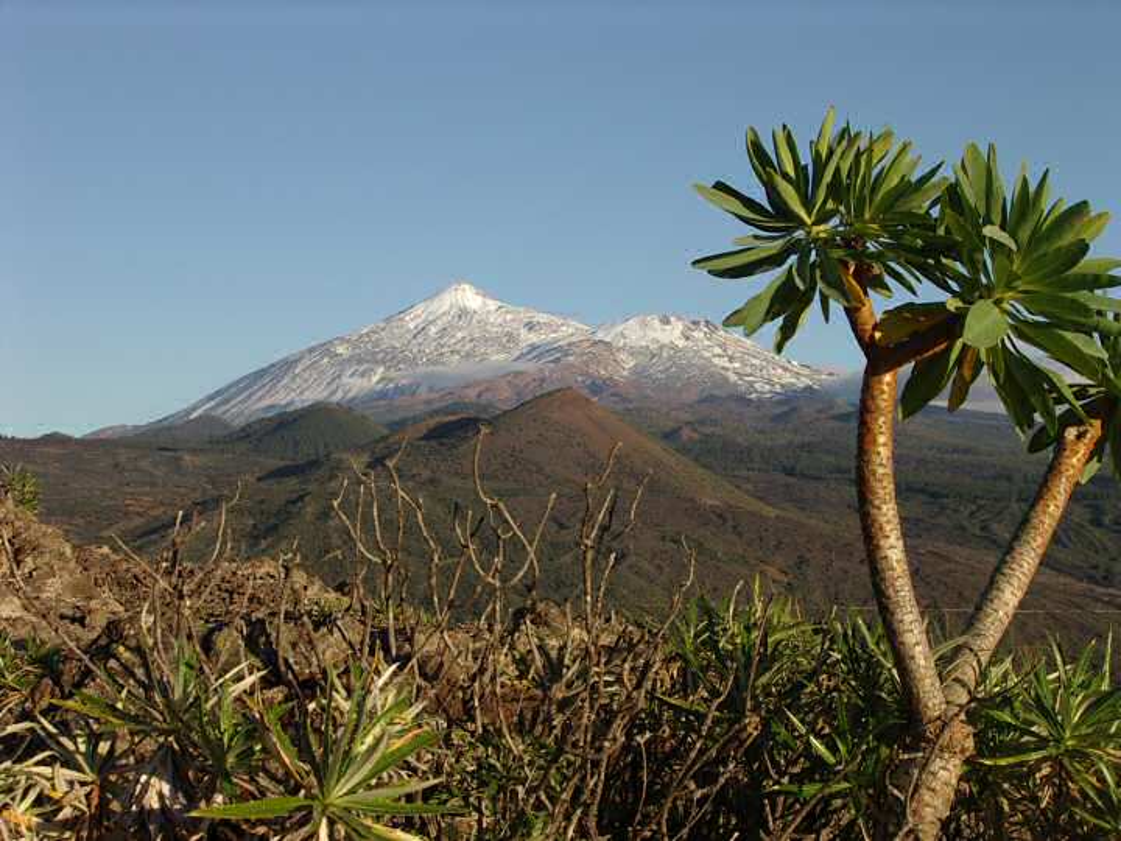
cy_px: 420
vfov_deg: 23.3
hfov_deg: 30.7
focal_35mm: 63
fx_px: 2040
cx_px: 560
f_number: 6.2
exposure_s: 1/250
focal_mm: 9.6
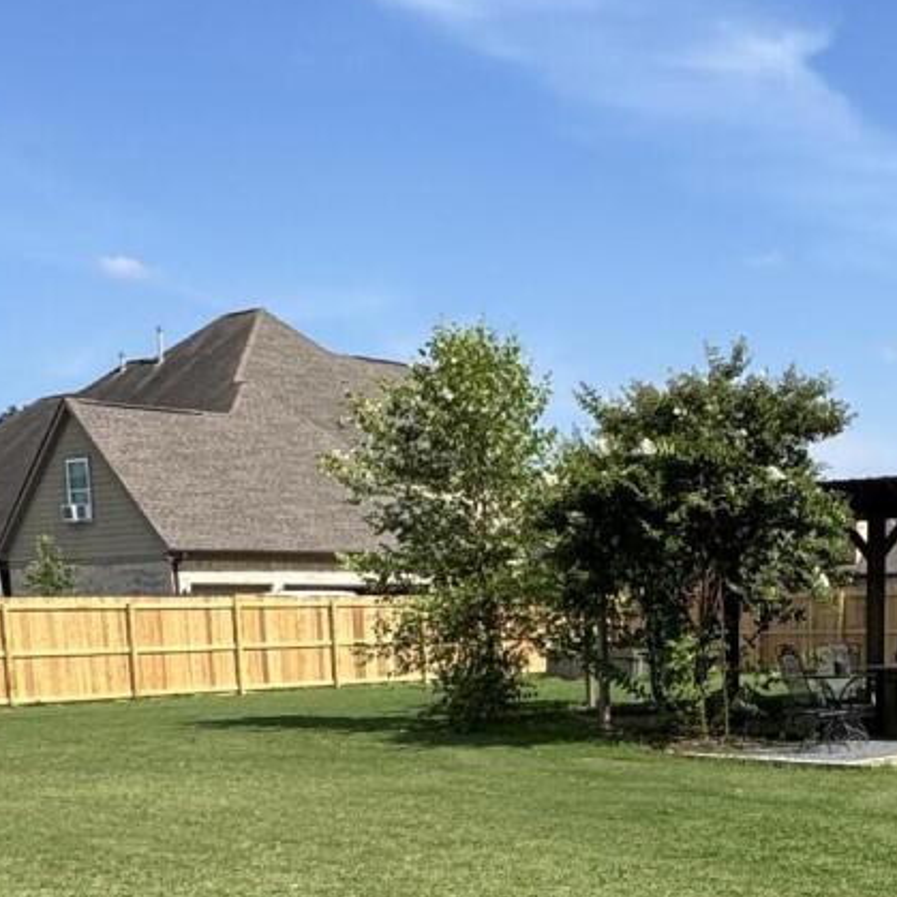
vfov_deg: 27.4
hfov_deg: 28.3
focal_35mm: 59
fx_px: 1730
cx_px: 756
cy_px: 895
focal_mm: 2.22
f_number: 2.2
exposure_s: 1/1789
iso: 50
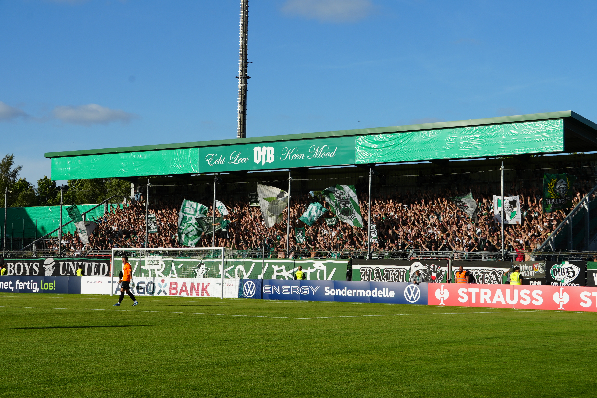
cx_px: 298
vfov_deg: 21.2
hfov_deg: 31.4
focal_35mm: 64
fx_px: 1061
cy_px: 199
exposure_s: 1/200
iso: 100
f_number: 11
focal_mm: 43
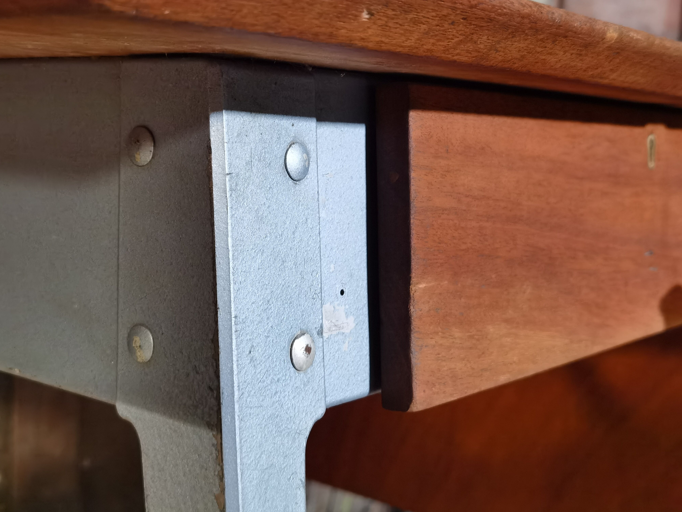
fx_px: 985
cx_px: 336
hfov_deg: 38.2
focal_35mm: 50
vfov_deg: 29.1
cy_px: 257
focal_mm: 6.71
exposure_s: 1/33.3
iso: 500
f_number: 1.9
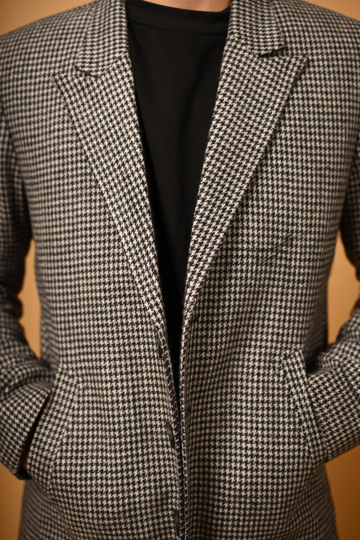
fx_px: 750
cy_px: 270
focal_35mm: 50
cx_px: 180
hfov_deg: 27.0
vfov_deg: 39.6
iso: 160
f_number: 2.2
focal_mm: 50
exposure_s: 1/1000
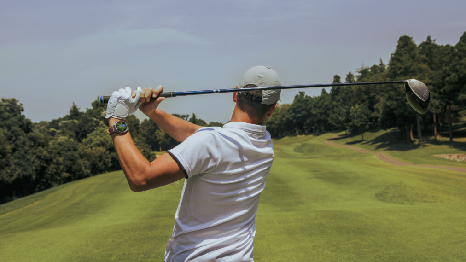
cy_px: 130
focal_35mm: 43
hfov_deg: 47.4
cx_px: 232
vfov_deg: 27.7
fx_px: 531
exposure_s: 1/500
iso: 400
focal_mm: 50
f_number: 8
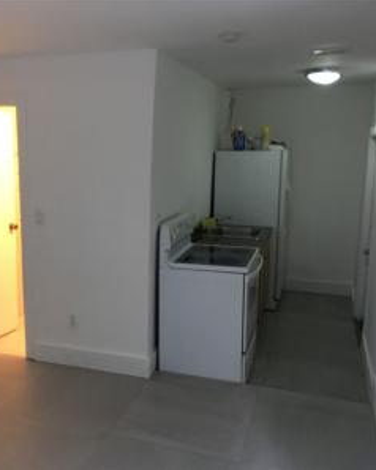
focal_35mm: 38
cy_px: 235
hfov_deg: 38.5
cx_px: 117
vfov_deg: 48.0
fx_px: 529
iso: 40
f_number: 2.2
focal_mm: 4.15
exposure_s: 1/15
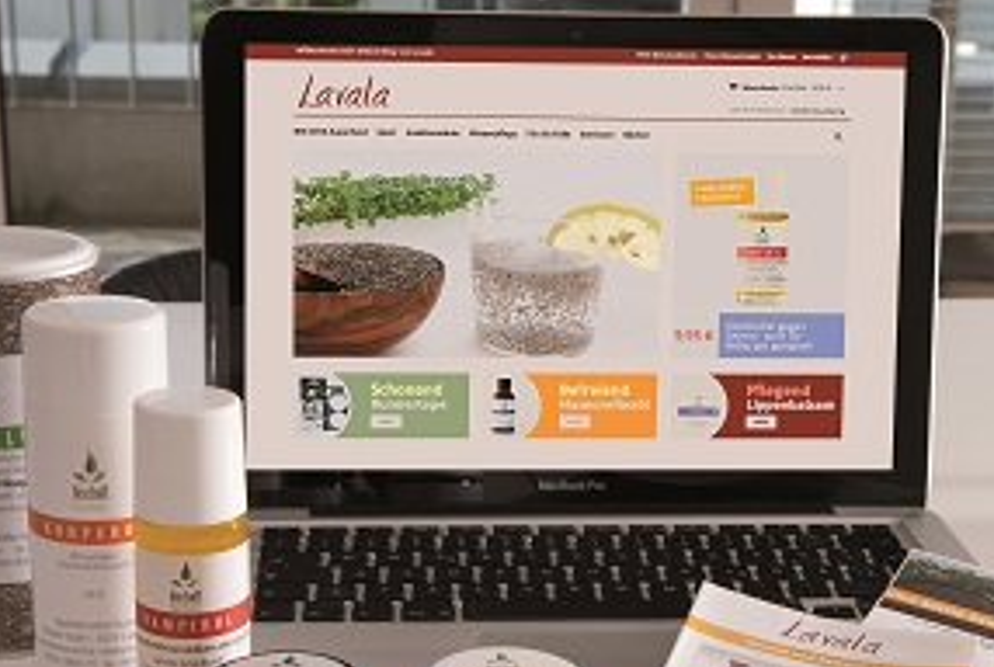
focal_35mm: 77
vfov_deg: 17.8
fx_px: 2130
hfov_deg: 26.3
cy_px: 446
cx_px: 516
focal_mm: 38
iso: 500
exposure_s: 1/250
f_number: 10
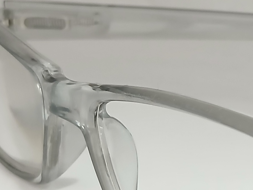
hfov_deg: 15.7
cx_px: 313
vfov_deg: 12.3
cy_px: 83
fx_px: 877
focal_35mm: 120
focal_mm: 3.98
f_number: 1.8
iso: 250
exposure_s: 1/50
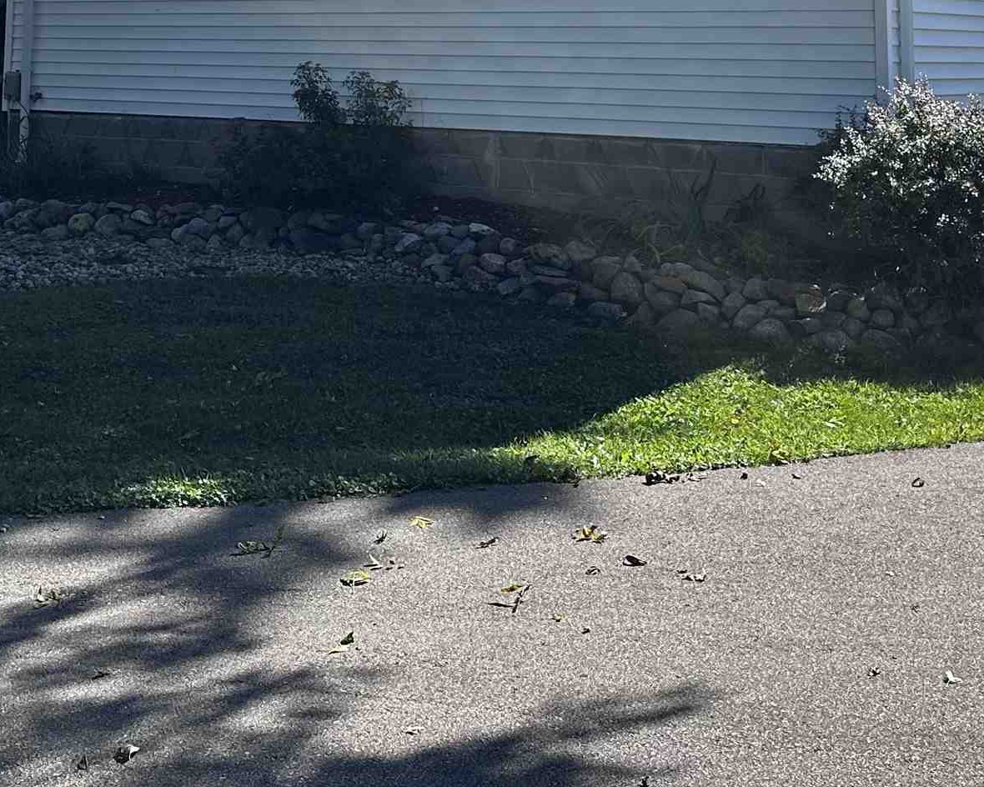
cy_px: -113
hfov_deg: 30.9
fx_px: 1776
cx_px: 434
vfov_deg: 23.2
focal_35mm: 61
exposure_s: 1/1949
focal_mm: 6.86
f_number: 1.78
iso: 80
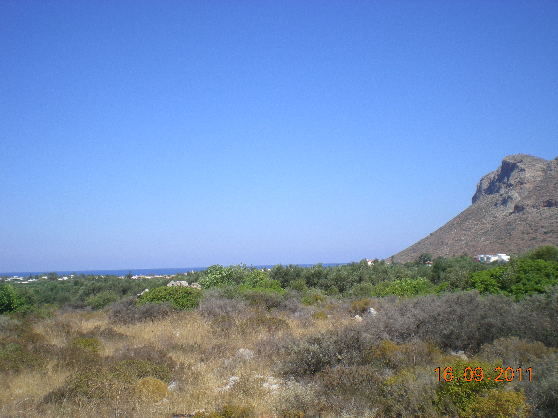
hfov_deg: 49.0
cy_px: 209
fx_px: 613
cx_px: 279
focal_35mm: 38
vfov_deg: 37.7
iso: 50
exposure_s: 1/375
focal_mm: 6.3
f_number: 4.6
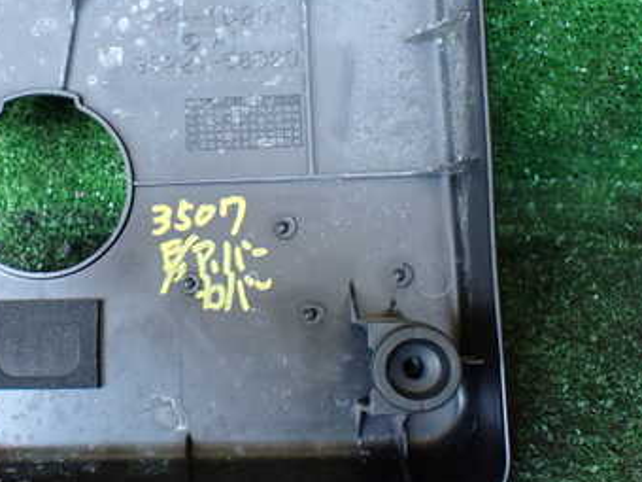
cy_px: 189
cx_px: 177
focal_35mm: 53
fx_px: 983
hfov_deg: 35.5
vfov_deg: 27.5
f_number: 2.3
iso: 800
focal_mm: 5.4
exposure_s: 1/80
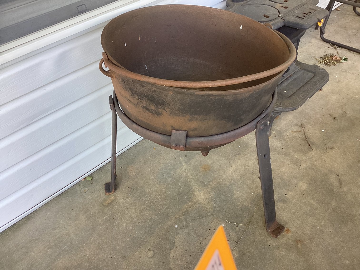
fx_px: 322
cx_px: 180
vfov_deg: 45.4
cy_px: 135
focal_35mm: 31
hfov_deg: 58.3
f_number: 2.4
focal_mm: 3.3
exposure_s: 1/100
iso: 50
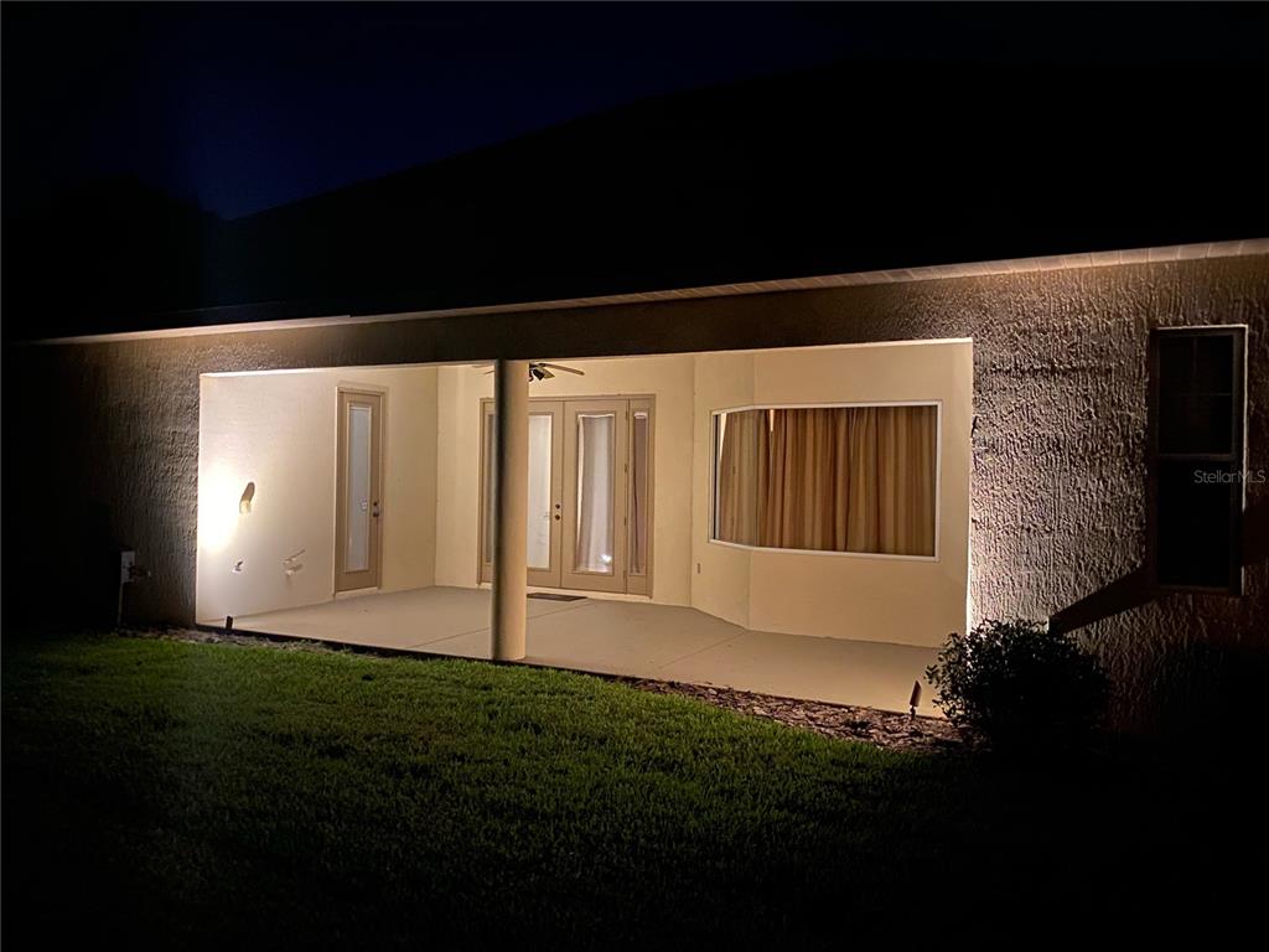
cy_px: 476
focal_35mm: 26
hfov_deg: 67.3
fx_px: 953
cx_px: 634
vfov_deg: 53.1
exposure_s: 1/4
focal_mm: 4.25
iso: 640
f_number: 1.8
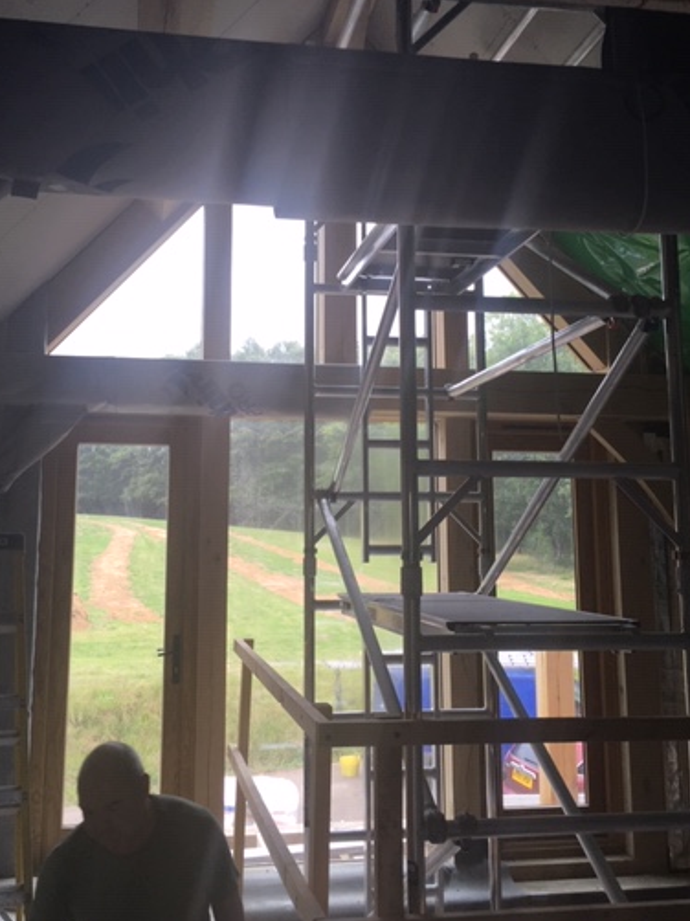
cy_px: 389
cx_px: 310
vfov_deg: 50.0
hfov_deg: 38.6
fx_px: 984
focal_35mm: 37
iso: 32
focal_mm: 4.15
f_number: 2.2
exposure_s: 1/50
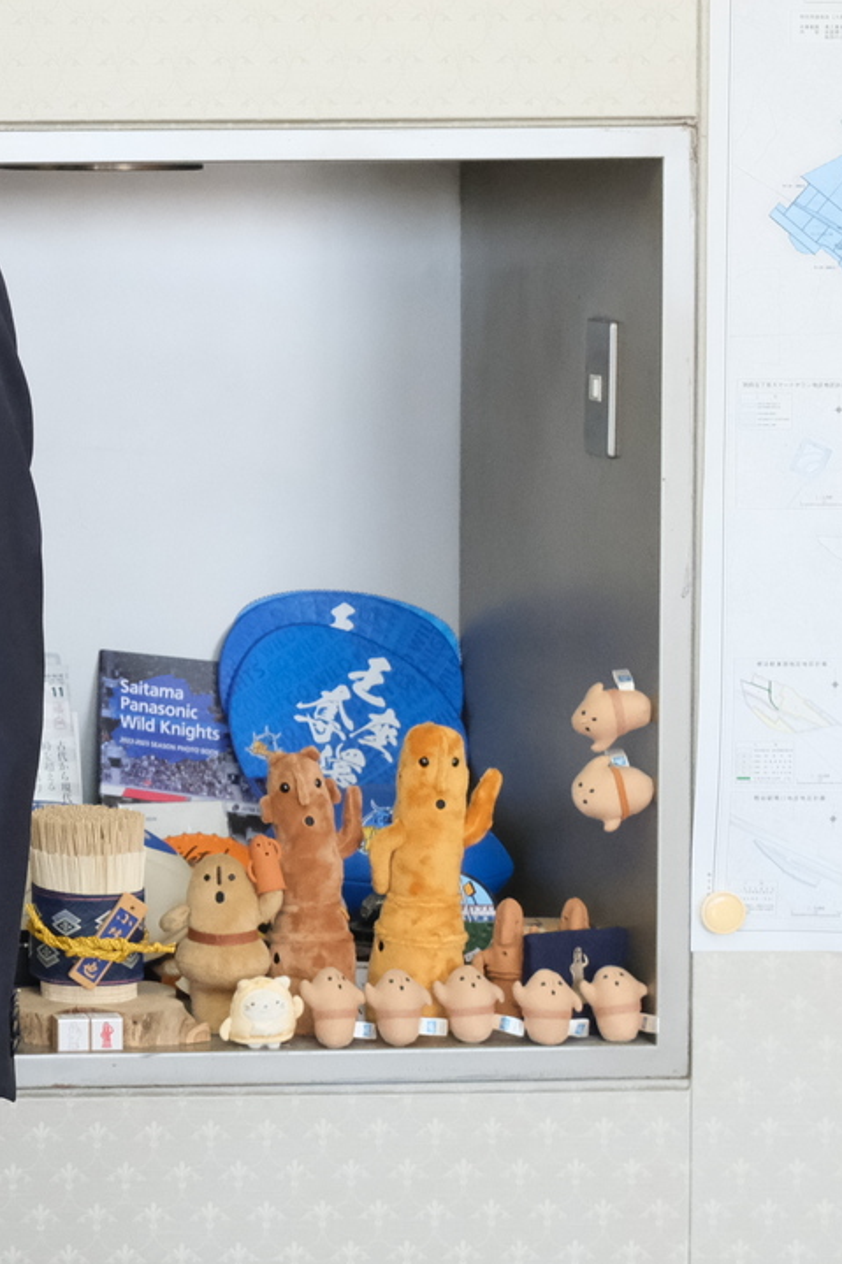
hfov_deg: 11.2
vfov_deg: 17.9
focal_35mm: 114
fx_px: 4001
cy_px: 381
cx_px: -682
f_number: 4
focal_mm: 27.4
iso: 3200
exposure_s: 1/640
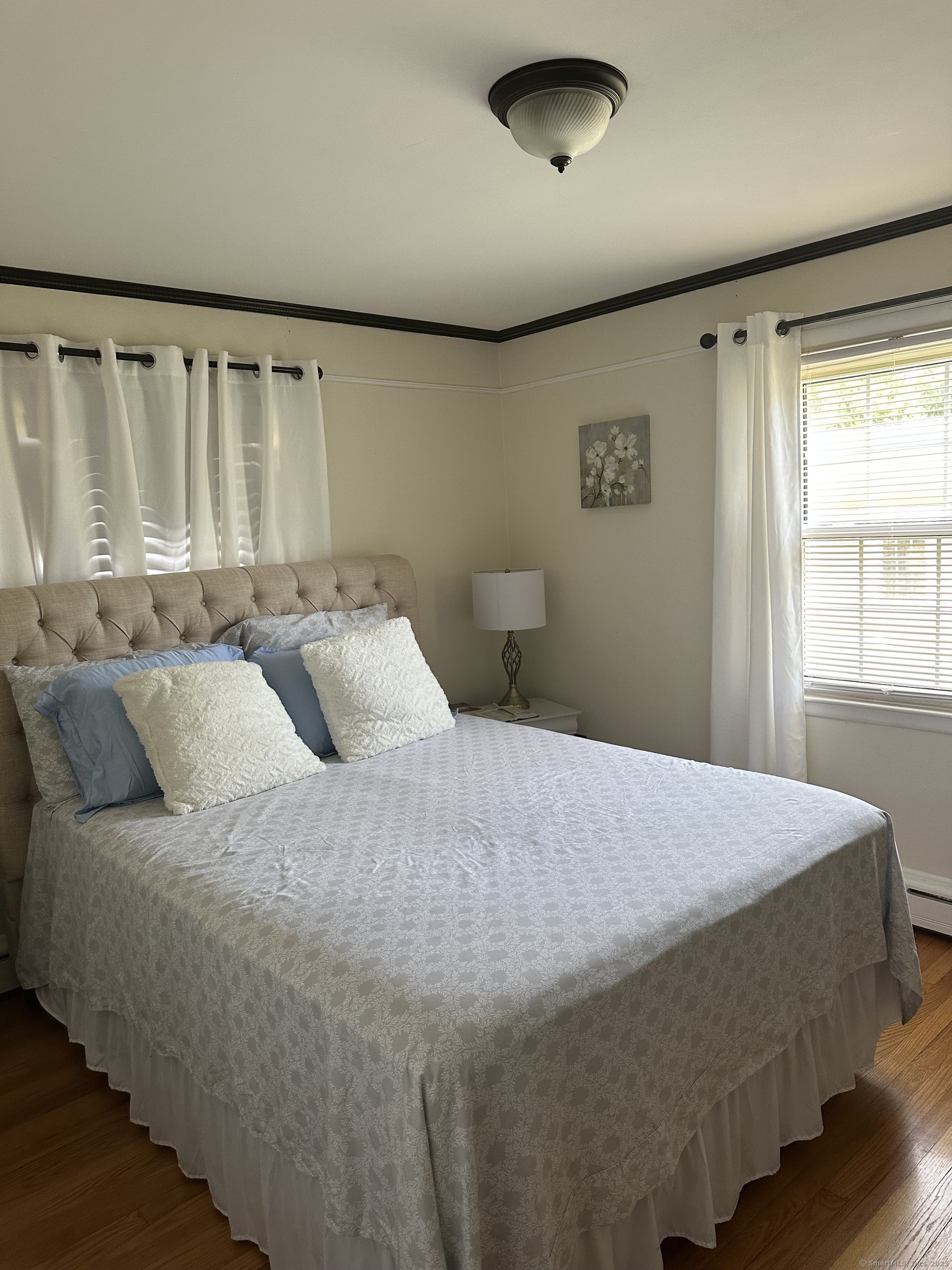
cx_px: 476
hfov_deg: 56.8
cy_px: 635
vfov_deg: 71.6
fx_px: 880
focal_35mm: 24
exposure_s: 1/120
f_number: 1.78
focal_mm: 6.86
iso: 200
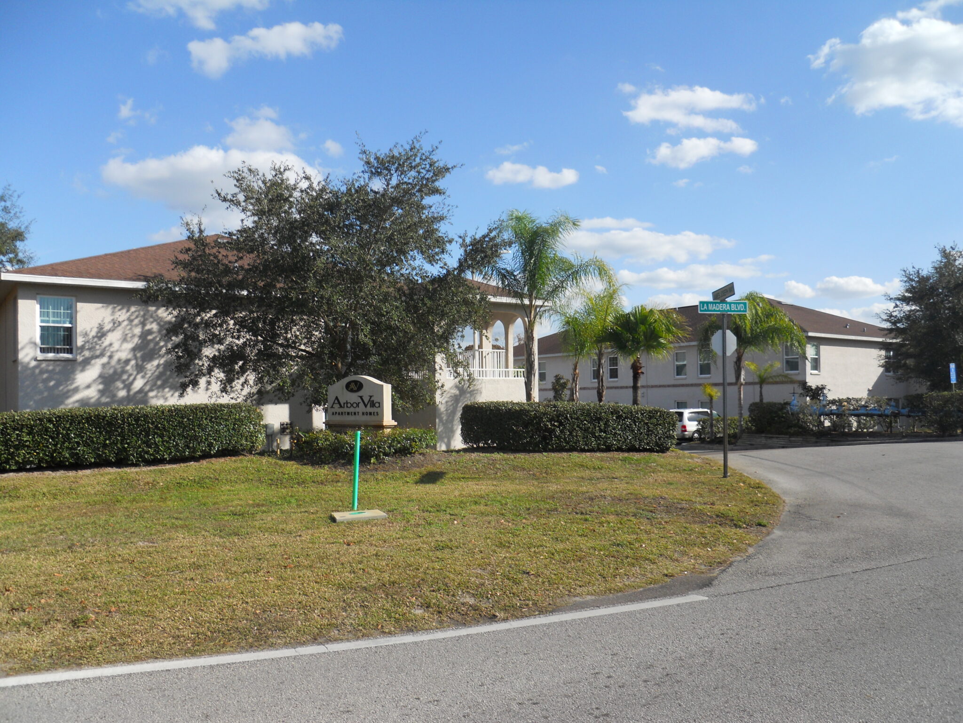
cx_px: 482
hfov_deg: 63.4
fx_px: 779
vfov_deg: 49.7
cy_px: 362
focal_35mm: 28
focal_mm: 5
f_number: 5.4
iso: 80
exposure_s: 1/320
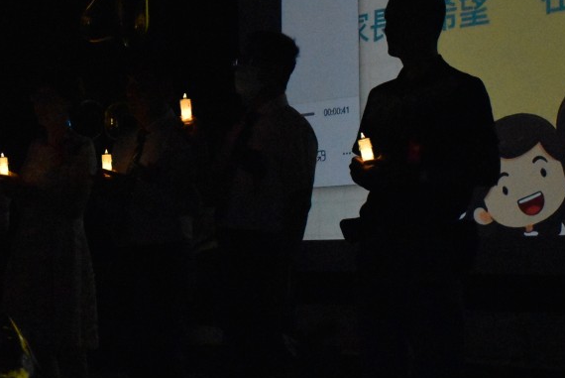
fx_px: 1696
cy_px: 249
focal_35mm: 108
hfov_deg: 18.7
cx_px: 114
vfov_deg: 12.7
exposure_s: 1/1000
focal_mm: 38
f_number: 4.2
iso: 8000
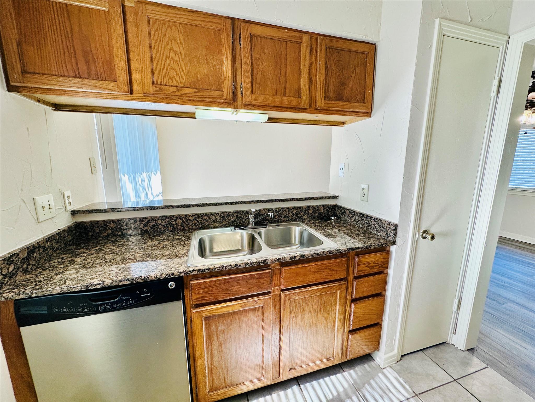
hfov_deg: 102.1
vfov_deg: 85.7
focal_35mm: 14
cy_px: 201
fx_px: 216
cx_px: 268
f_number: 2.2
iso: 64
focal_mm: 2.22
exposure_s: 1/120
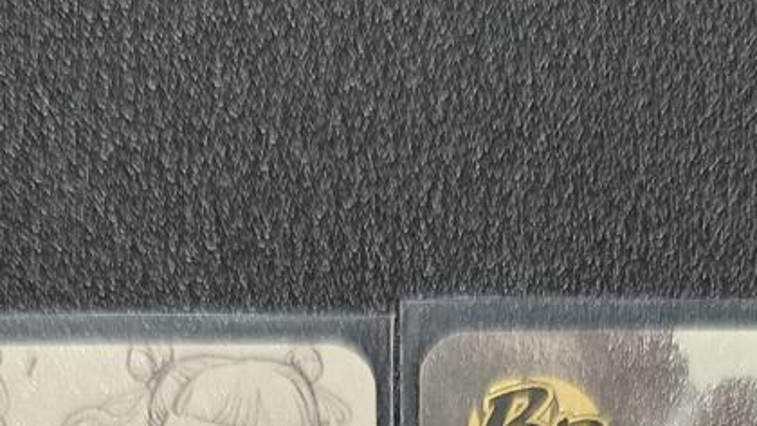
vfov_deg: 9.1
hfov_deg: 19.1
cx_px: 436
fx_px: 2248
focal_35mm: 112
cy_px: 1181
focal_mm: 5.31
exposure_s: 1/50
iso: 918
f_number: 1.7
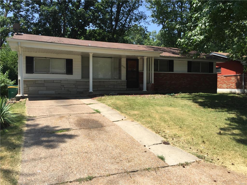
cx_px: 124
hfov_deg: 61.7
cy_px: 92
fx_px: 207
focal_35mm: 29
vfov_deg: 48.2
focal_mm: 4.15
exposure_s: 1/1163
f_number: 2.2
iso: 32
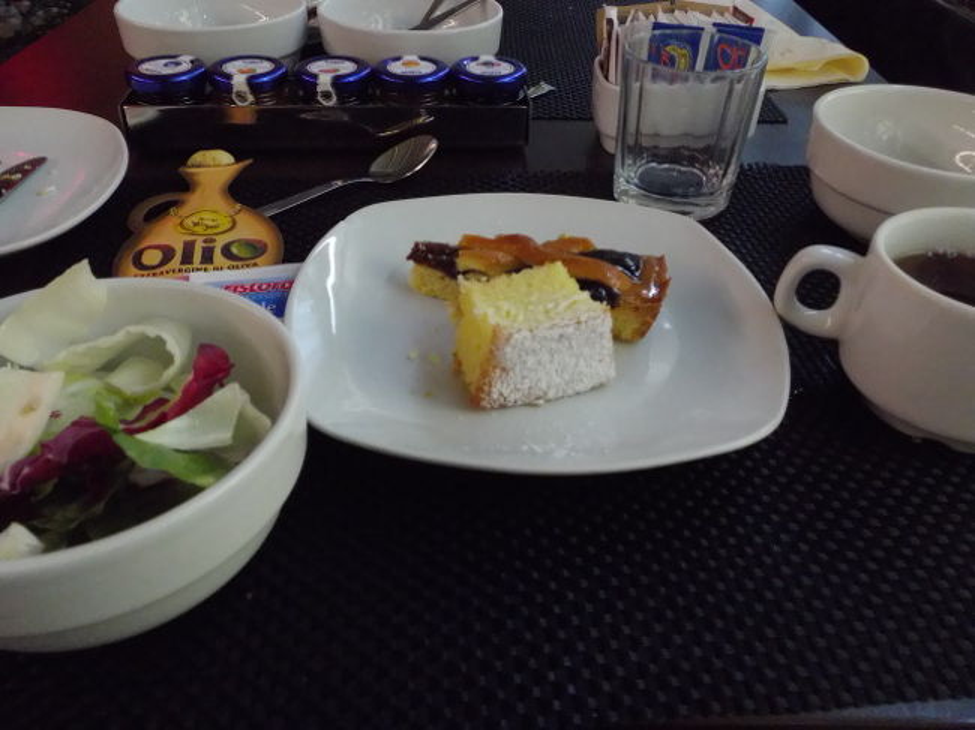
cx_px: 488
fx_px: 788
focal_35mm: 28
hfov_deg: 63.5
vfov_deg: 49.7
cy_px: 365
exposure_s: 1/25
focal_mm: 5
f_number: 3.1
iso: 800
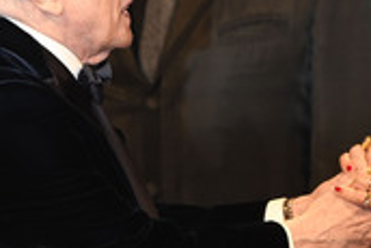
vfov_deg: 3.0
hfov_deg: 4.5
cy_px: 101
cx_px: 342
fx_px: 4724
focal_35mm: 458
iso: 1250
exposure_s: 1/200
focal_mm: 175
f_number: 3.5
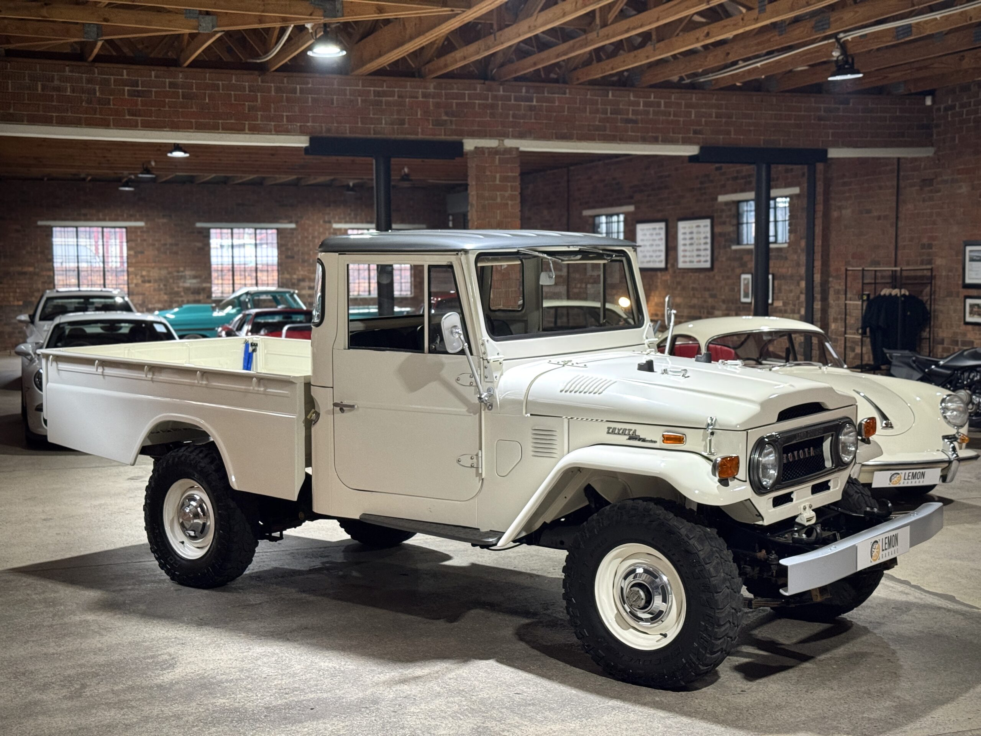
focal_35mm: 48
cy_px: 368
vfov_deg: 30.3
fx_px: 1360
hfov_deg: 39.7
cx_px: 490
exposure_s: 1/50
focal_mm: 6.76
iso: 250
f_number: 1.78
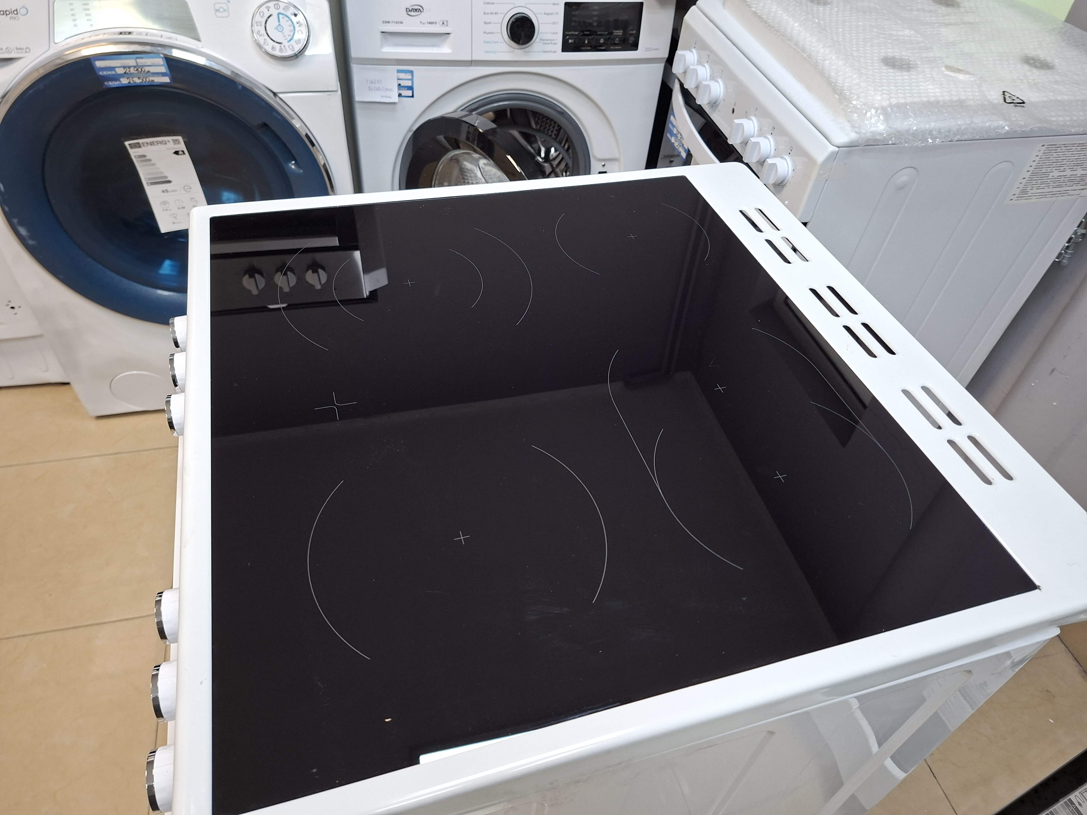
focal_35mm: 23
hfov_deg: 73.9
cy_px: 408
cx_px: 544
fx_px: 722
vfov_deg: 58.9
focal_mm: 5.54
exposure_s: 1/50
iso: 200
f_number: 1.8
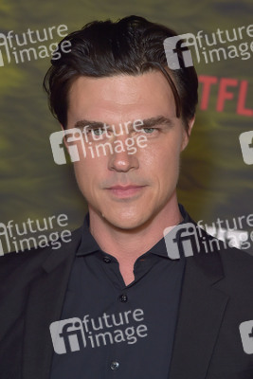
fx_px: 1106
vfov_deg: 19.4
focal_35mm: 105
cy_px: 190
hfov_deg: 13.1
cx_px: 126
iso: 800
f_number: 6.3
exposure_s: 1/200
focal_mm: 105
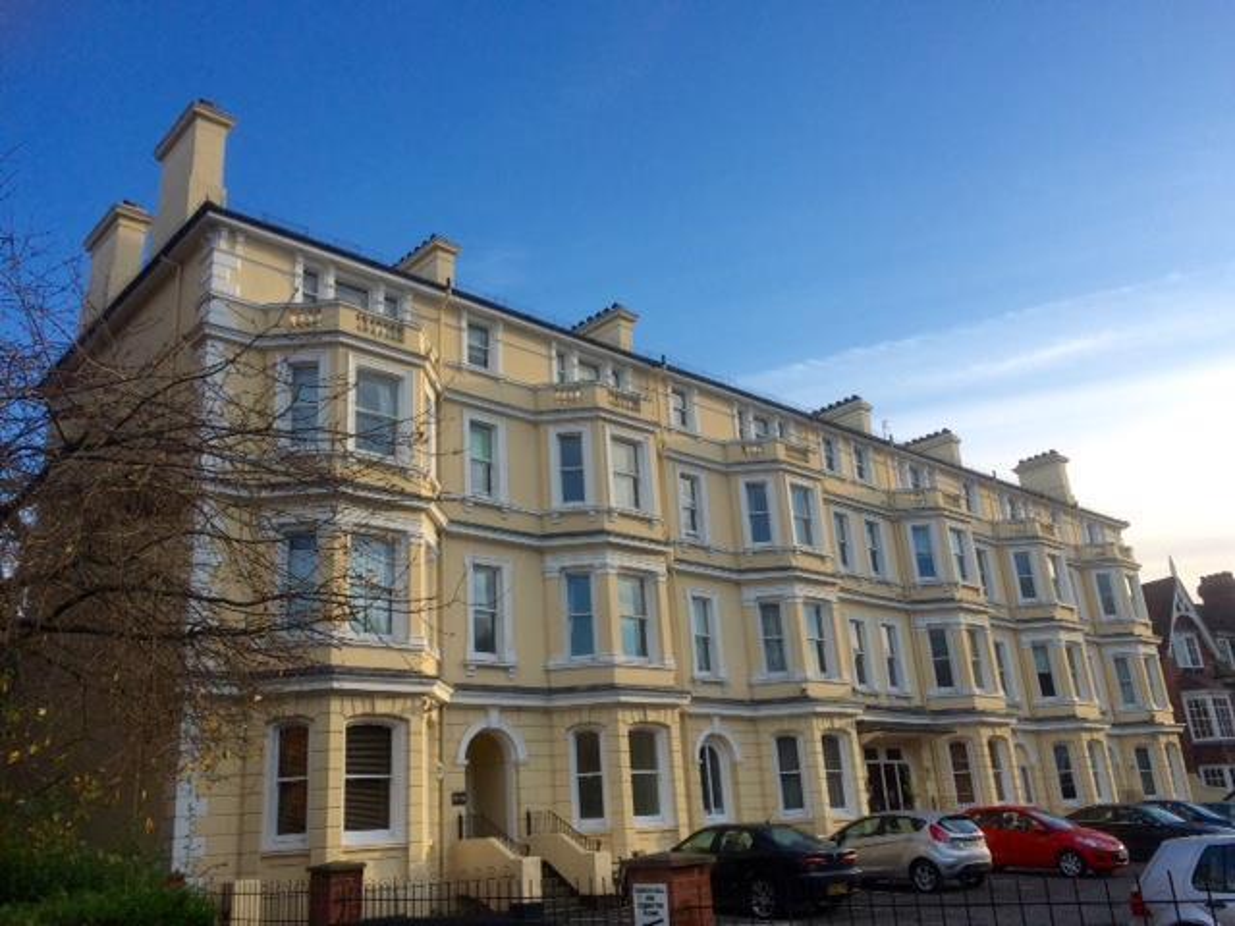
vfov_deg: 48.2
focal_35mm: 29
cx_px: 618
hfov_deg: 61.7
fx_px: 1035
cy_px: 463
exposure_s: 1/838
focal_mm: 4.15
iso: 32
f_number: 2.2
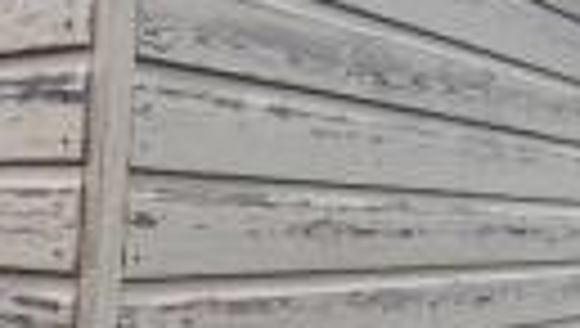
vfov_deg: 18.7
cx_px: -178
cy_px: 276
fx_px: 986
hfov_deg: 27.3
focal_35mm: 64
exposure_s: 1/311
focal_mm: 2.2
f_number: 2.2
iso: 50
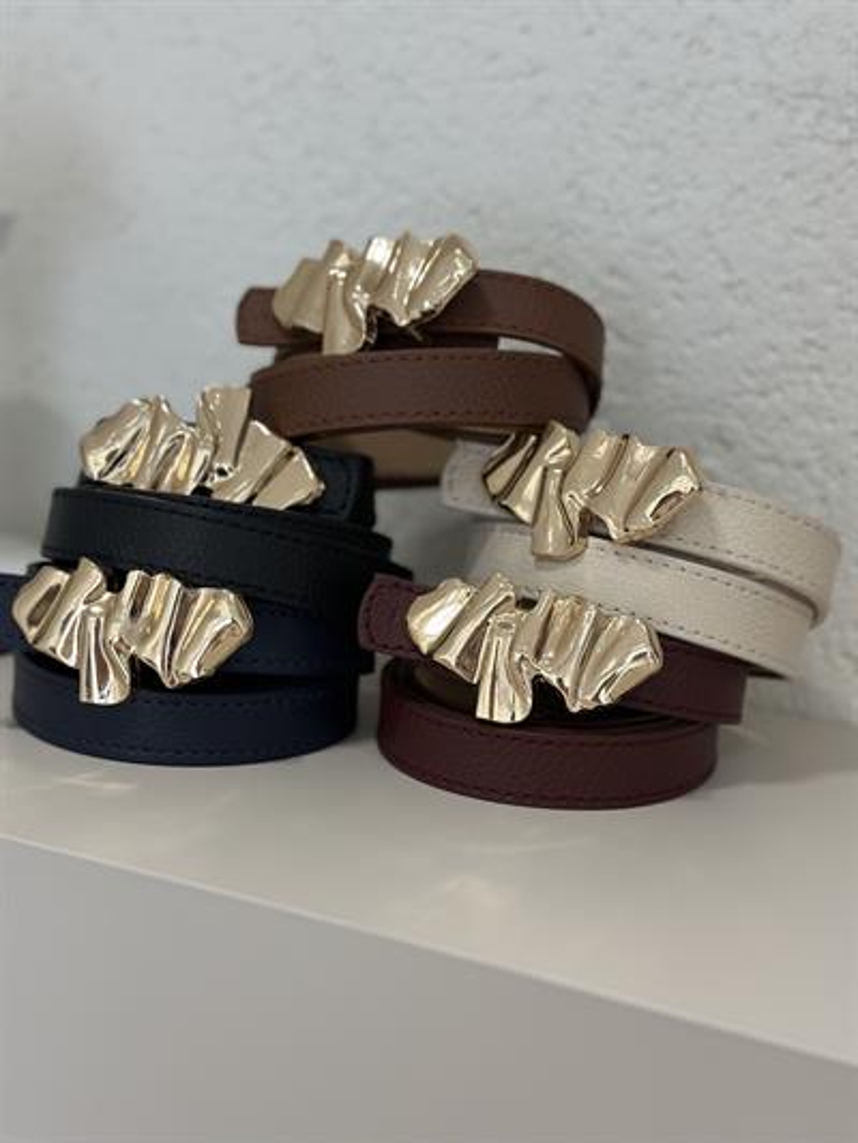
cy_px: 572
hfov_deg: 30.3
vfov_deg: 39.6
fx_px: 1586
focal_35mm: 48
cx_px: 429
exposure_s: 1/293
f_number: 1.78
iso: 80
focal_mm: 6.86
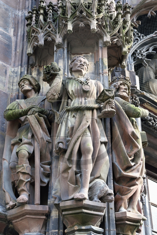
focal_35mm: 61
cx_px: 79
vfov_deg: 32.9
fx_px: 399
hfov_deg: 22.2
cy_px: 119
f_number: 8
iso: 800
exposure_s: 1/80
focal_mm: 60
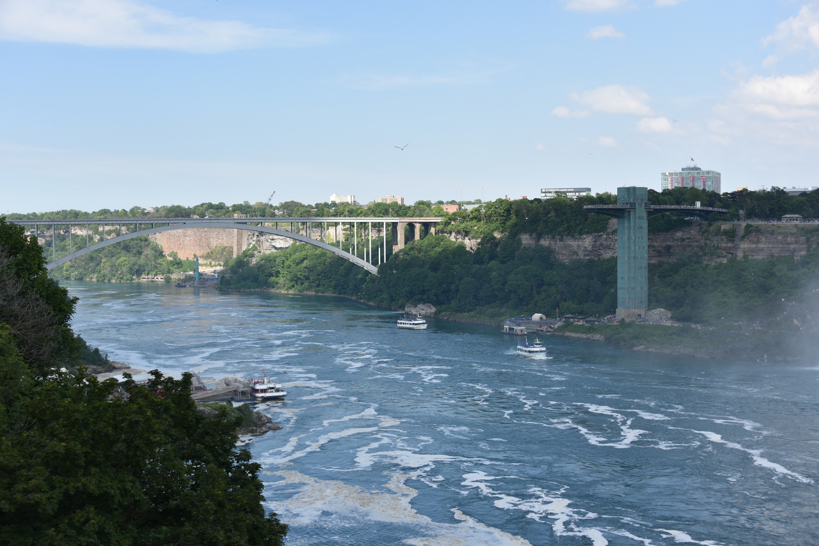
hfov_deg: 43.6
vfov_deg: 29.9
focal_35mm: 45
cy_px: 273
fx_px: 1024
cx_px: 410
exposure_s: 1/200
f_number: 7.1
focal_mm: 45
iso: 100
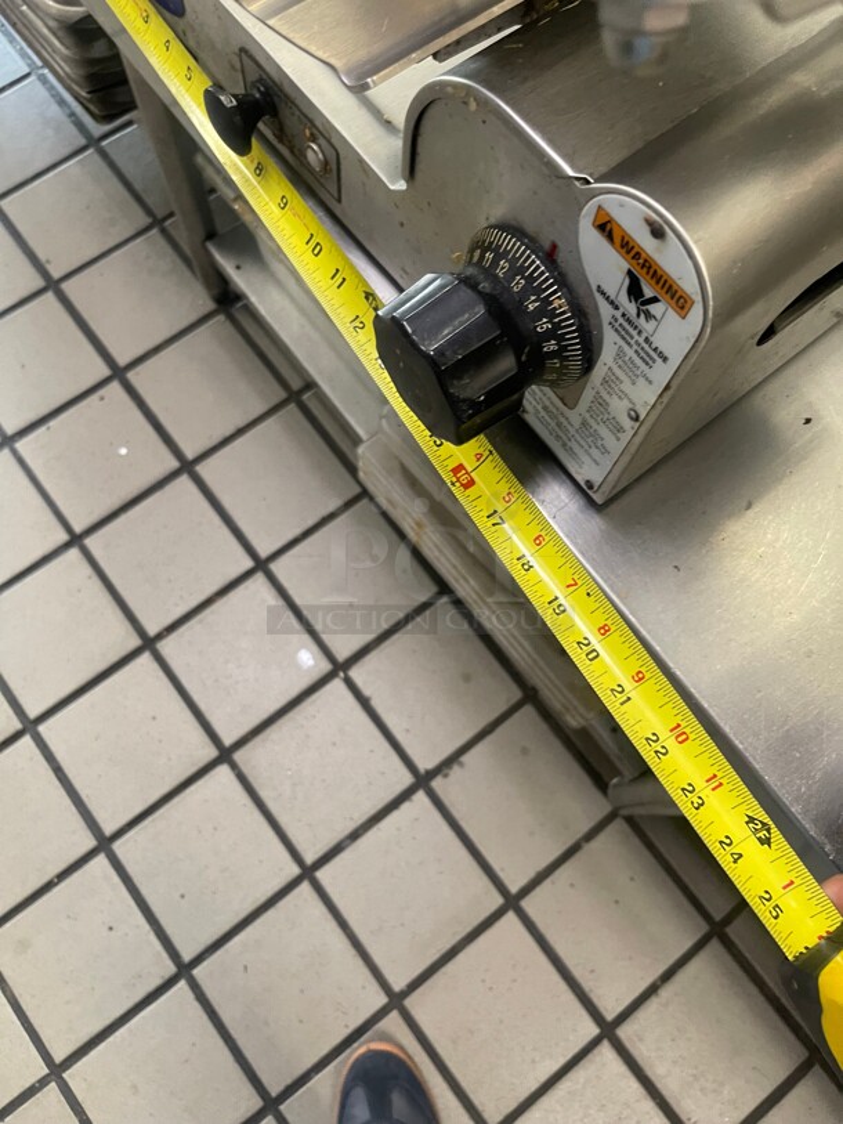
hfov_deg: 53.1
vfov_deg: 67.3
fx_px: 844
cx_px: 422
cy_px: 562
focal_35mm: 26
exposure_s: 1/60
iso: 320
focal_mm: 5.1
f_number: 1.6
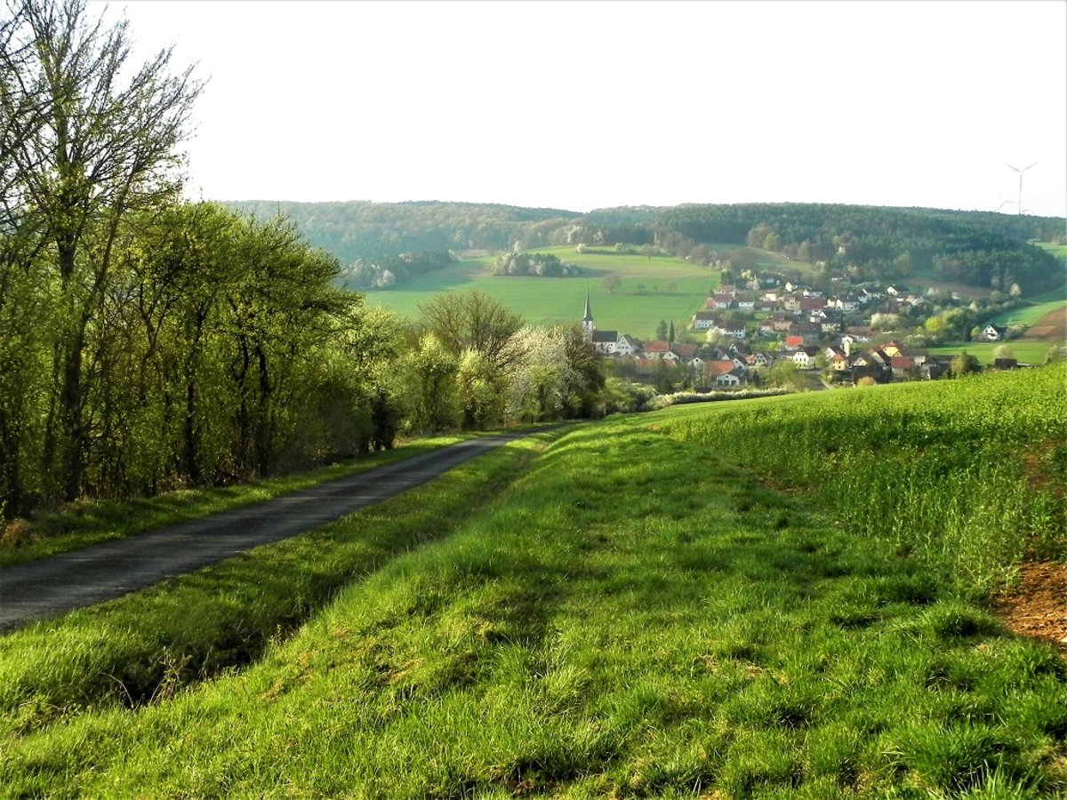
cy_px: 400
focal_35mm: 37
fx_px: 1140
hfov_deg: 50.1
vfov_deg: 38.7
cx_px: 534
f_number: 5.6
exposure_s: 1/340
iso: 160
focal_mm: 6.6
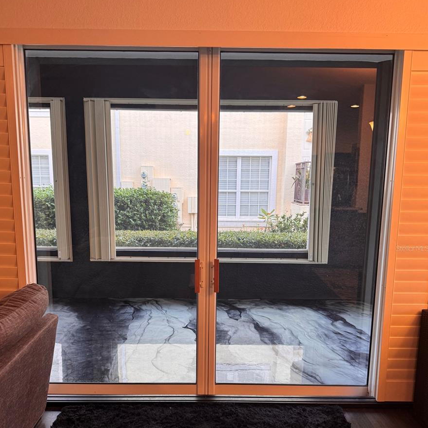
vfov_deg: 55.4
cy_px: 248
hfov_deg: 55.6
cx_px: 211
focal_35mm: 29
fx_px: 406
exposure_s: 1/60
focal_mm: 6.76
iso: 160
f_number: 1.78
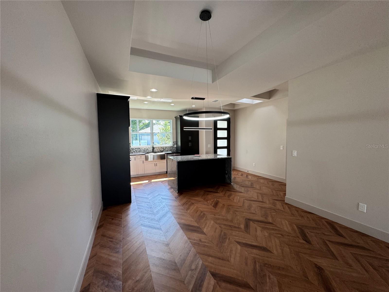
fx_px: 157
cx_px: 194
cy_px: 146
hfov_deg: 102.1
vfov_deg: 85.7
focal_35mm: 14
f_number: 2.2
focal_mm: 2.22
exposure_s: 1/120
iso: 100
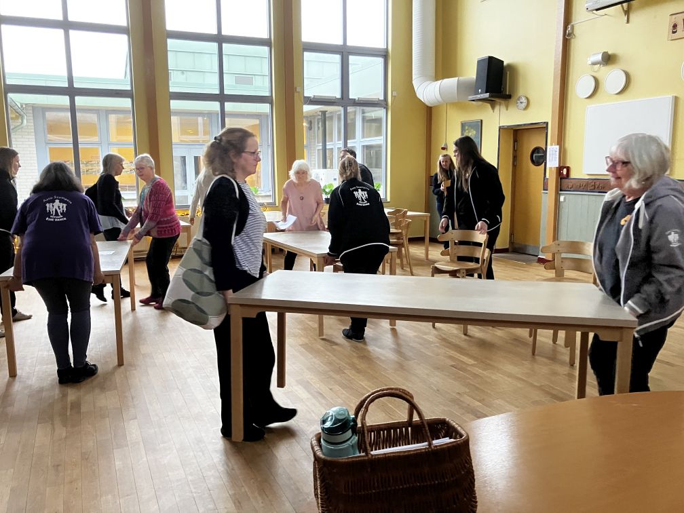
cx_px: 342
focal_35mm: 28
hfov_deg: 63.4
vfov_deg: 49.7
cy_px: 256
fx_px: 553
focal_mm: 3.99
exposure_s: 1/60
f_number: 1.8
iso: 320
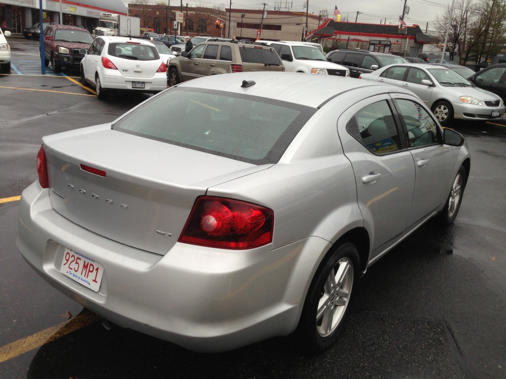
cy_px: 190
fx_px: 482
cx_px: 253
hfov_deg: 55.4
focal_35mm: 33
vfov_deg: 42.9
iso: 50
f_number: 2.4
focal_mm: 4.13
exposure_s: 1/122
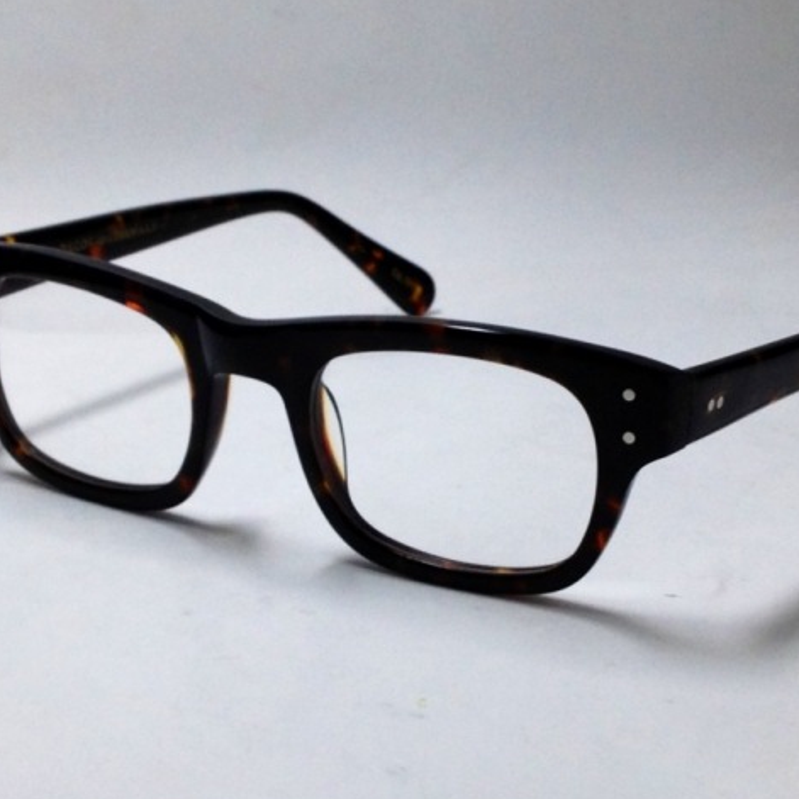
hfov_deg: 40.0
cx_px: 451
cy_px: 400
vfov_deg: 40.0
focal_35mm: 42
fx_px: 1097
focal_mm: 4.28
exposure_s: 1/125
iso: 64
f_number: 2.4
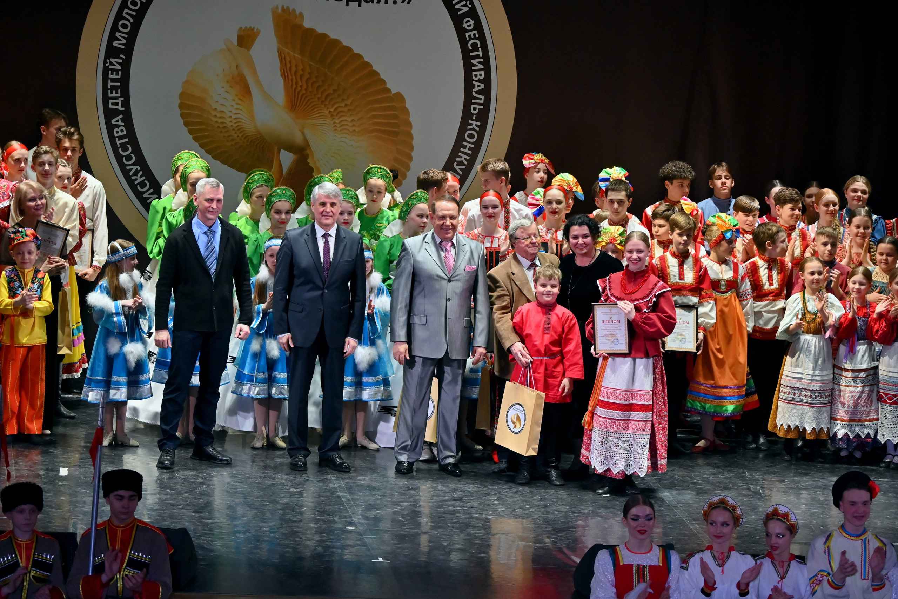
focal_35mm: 144
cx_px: 449
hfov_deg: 14.3
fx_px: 3592
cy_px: 300
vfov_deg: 9.5
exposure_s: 1/180
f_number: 5.6
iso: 800
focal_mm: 96
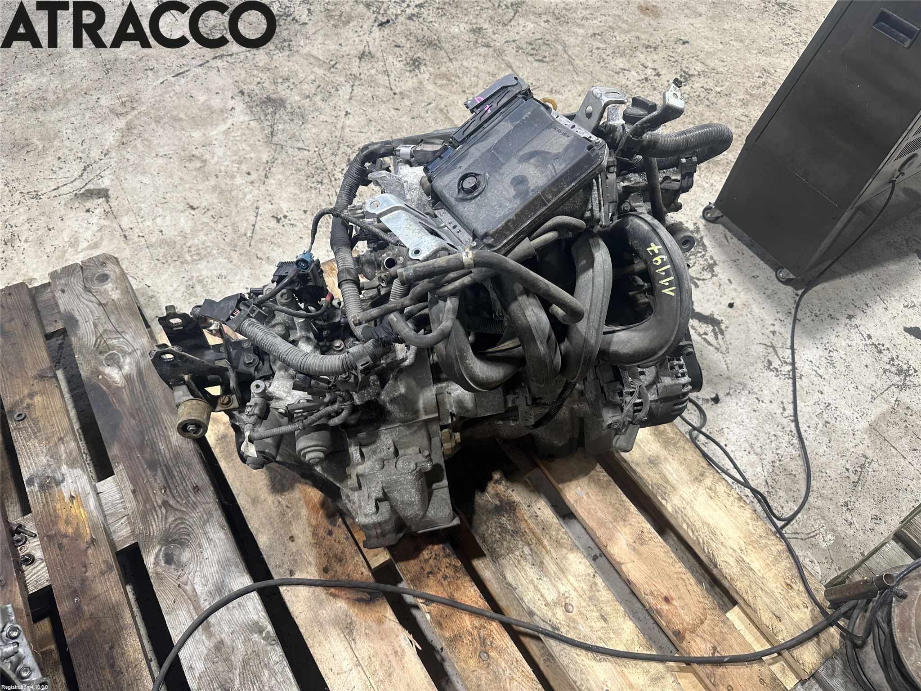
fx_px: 639
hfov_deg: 71.6
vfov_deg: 56.8
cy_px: 346
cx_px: 460
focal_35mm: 24
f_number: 1.78
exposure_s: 1/100
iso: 160
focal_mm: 6.86
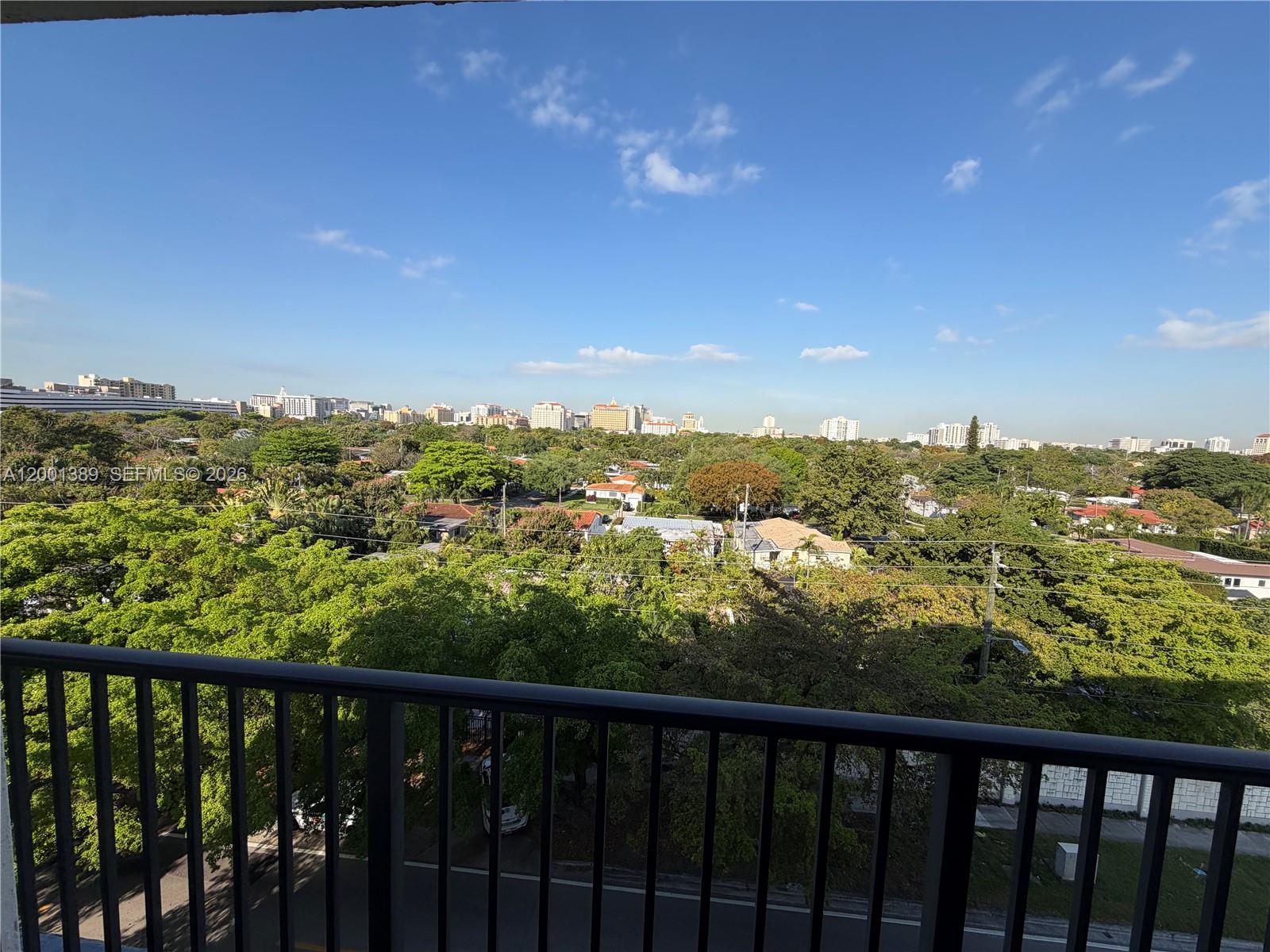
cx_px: 635
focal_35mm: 14
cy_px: 476
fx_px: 514
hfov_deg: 102.1
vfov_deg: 85.7
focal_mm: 2.22
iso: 20
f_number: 2.2
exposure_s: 1/770
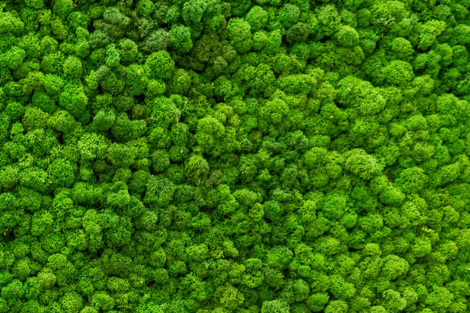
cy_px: 350
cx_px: -75
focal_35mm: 77
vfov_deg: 17.1
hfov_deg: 24.2
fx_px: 1005
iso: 1600
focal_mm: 33
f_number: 4
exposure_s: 1/60
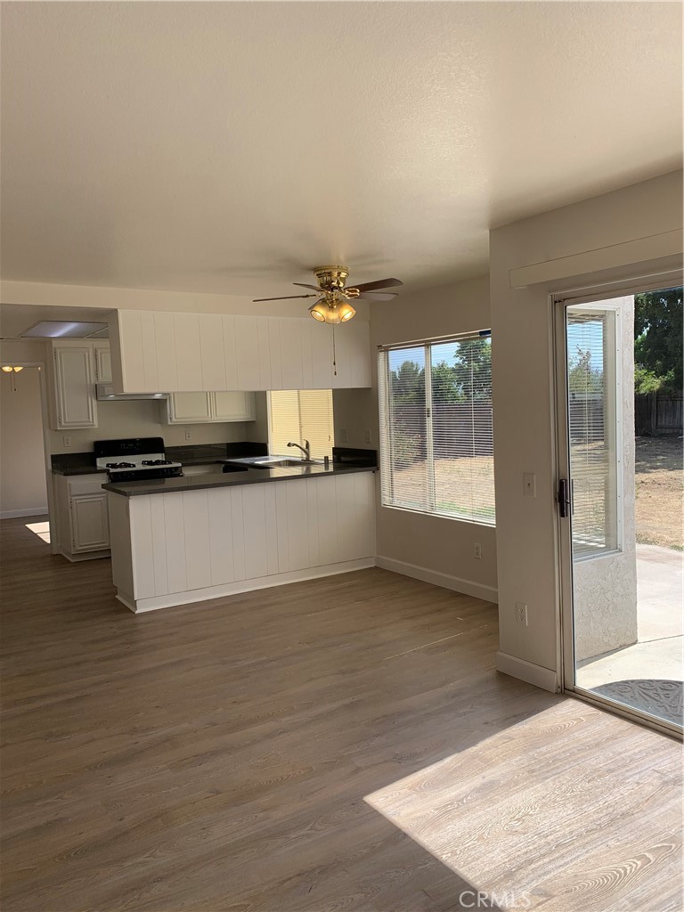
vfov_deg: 67.3
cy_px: 456
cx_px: 342
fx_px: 685
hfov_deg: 53.1
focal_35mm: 26
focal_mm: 4.25
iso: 25
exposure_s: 1/954
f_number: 1.8
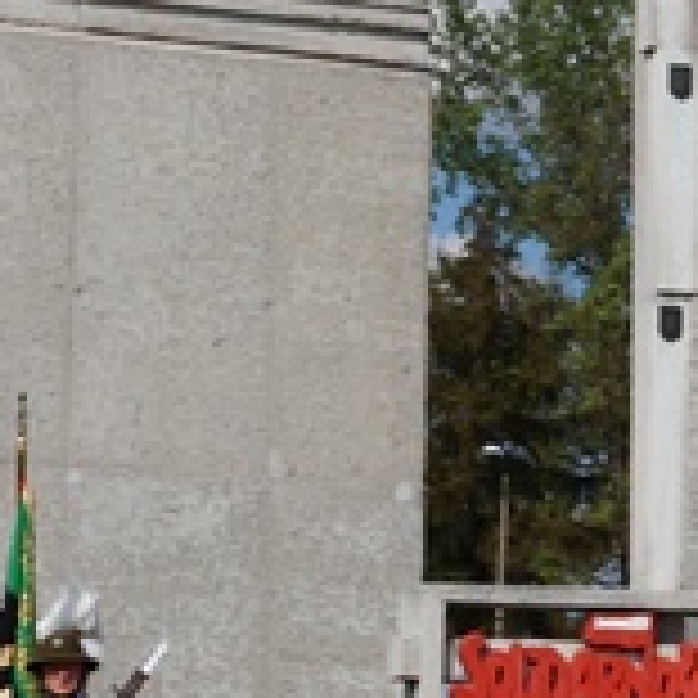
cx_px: 315
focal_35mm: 168
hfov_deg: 10.4
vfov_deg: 10.4
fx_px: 3833
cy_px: 410
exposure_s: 1/160
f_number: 16
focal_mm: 20
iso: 100
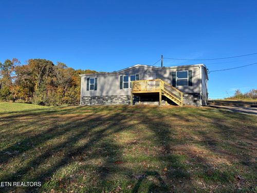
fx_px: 193
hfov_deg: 67.3
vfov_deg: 53.1
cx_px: 128
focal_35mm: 26
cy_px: 96
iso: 50
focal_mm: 5.96
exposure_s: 1/1912
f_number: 1.6
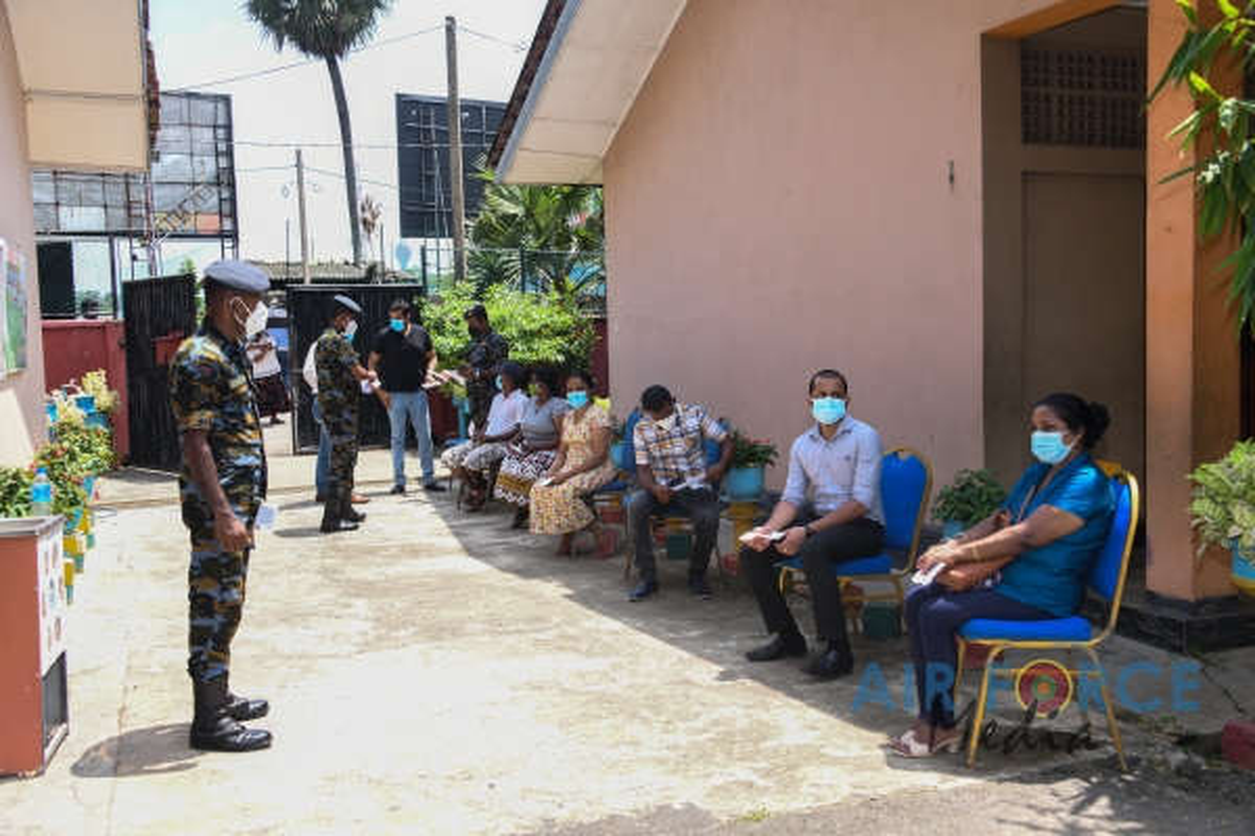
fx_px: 1220
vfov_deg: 37.9
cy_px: 418
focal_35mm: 35
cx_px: 628
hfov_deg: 54.4
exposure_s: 1/200
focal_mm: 35
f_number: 8
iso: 320
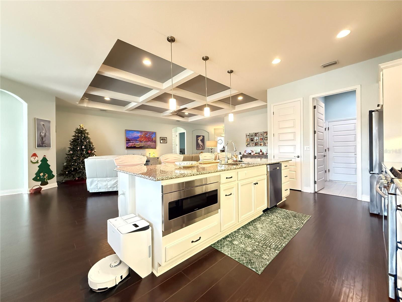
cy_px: 151
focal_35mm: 14
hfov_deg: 102.1
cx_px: 201
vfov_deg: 85.7
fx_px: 163
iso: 1000
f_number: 2.2
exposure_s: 1/60
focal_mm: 2.22
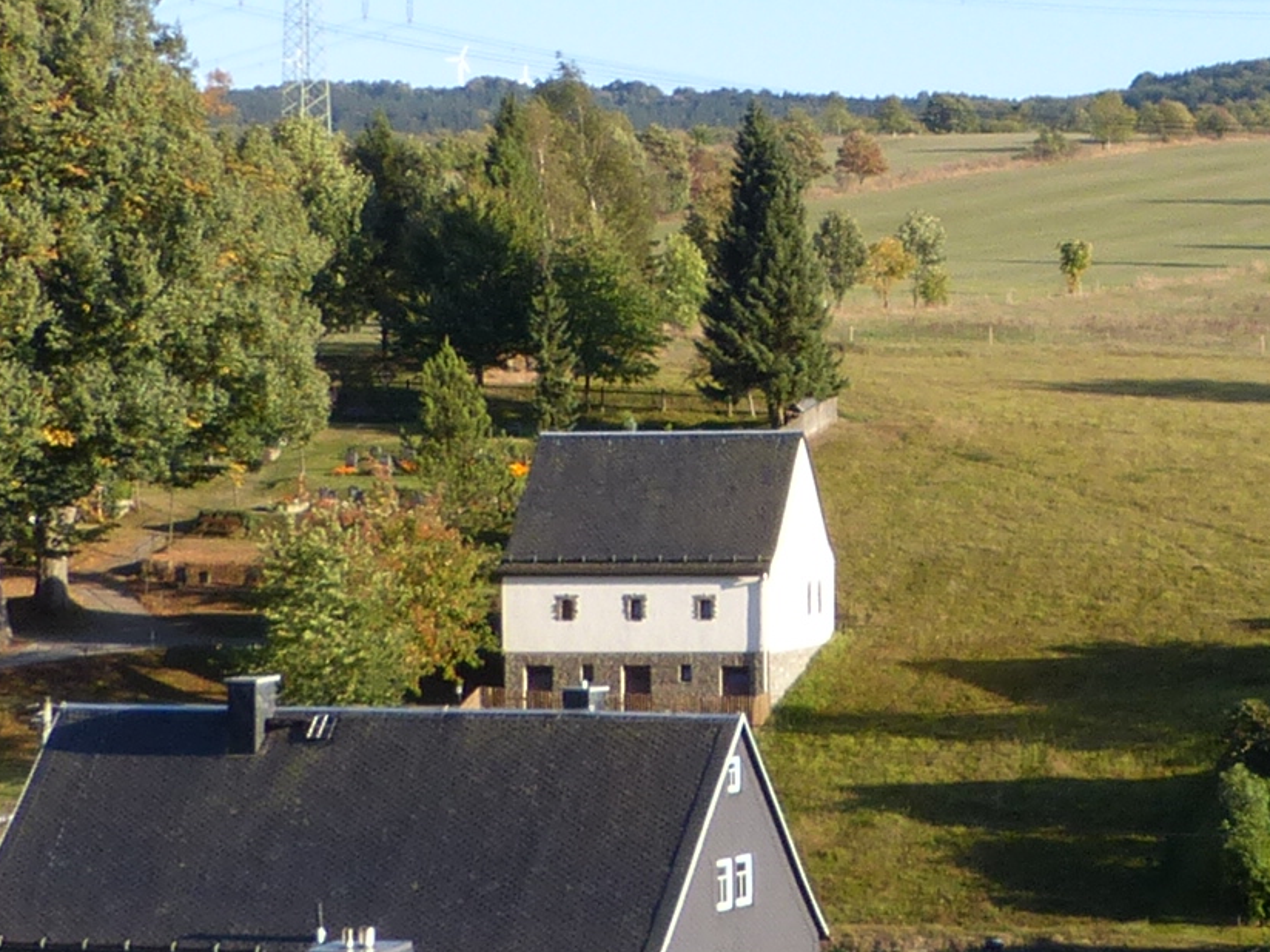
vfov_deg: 14.9
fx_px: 3632
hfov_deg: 19.3
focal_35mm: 99
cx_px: 1231
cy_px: 379
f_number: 4
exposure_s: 1/320
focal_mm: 4.5
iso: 100
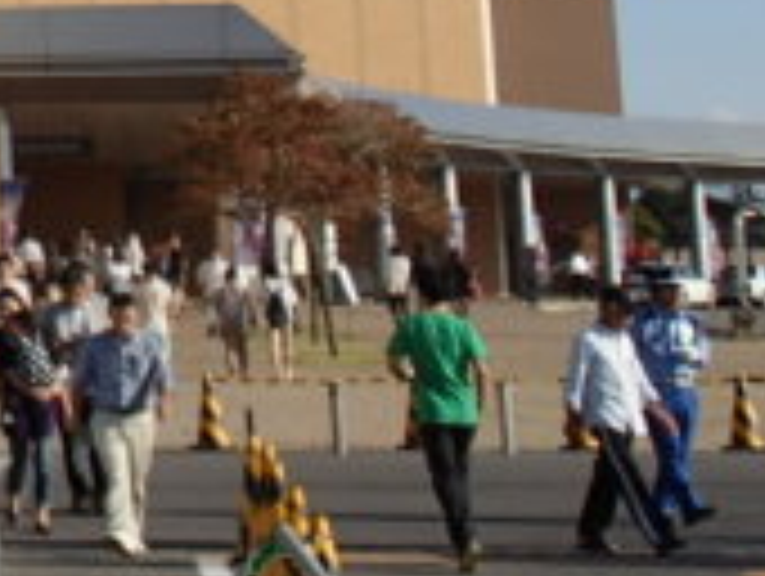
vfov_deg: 10.3
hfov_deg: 13.0
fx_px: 3076
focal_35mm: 139
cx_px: -558
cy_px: -284
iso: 100
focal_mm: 6.6
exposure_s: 1/200
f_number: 10
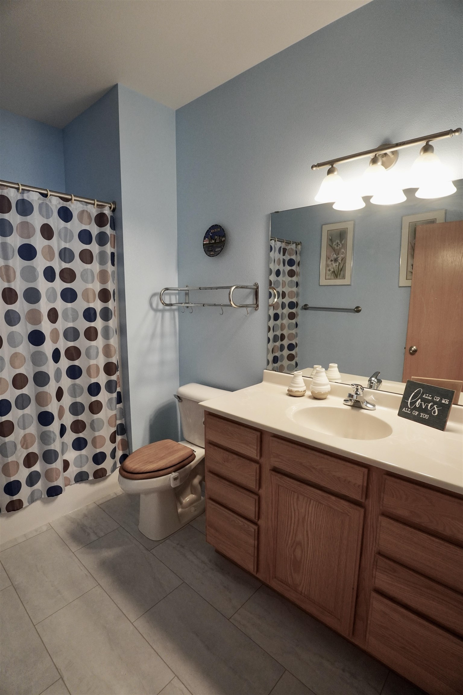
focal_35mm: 16
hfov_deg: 72.1
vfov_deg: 95.0
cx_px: 232
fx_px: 318
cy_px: 348
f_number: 3.2
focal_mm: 11
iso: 1600
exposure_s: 1/160
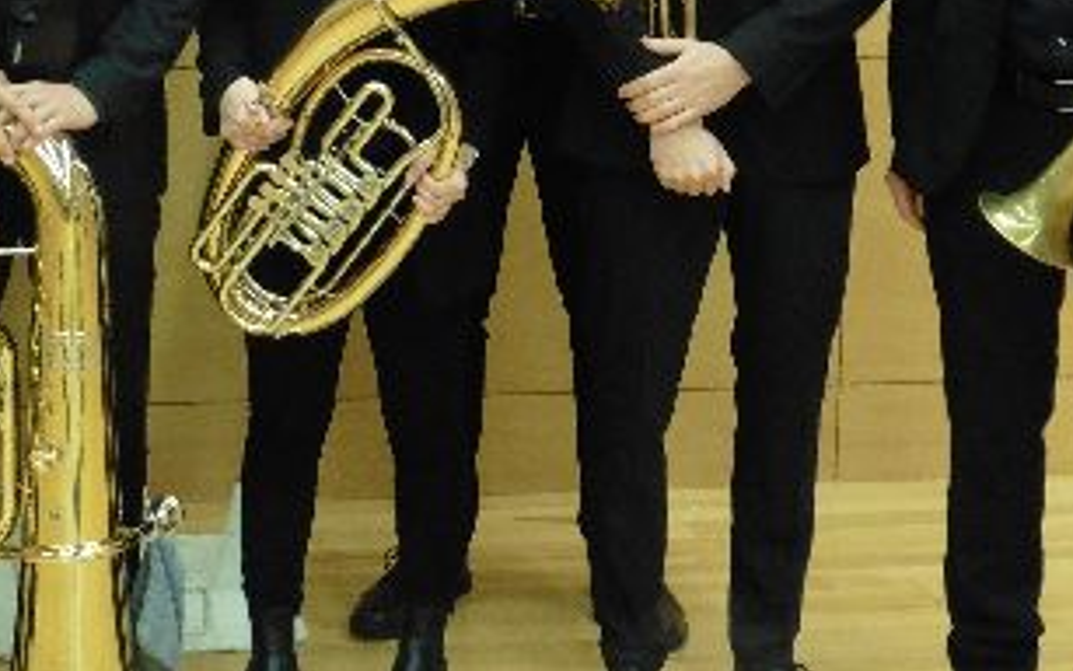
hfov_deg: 21.1
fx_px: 2837
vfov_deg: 13.3
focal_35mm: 97
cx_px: 178
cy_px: -28
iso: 400
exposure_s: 1/20
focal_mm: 6.9
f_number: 3.9
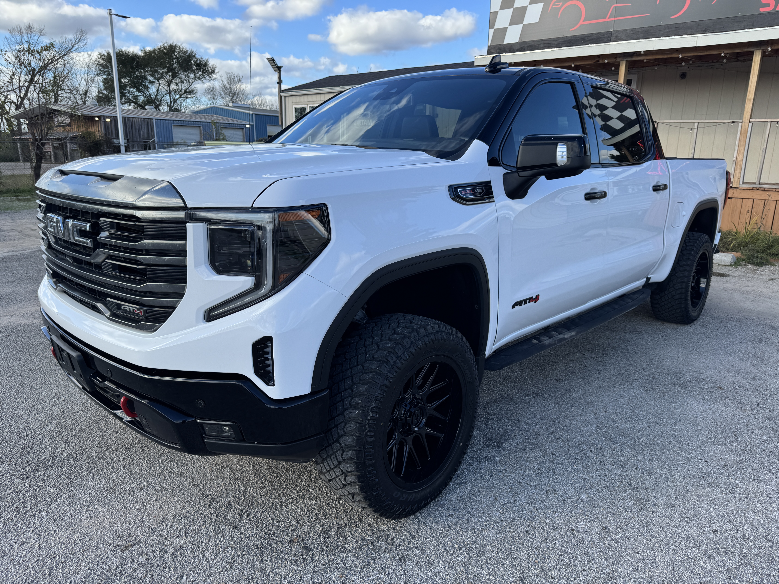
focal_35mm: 24
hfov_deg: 71.6
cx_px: 390
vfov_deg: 56.8
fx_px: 540
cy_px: 292
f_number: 1.78
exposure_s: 1/1488
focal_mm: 6.76
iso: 80
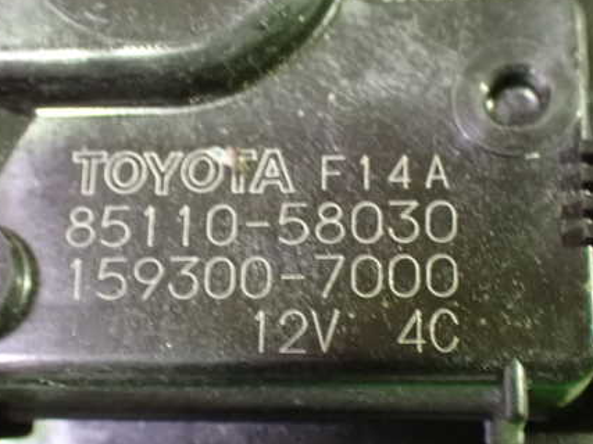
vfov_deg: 22.2
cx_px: 262
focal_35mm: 66
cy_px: 259
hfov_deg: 29.4
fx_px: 1130
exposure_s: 1/15
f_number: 3.1
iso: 1600
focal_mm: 8.4
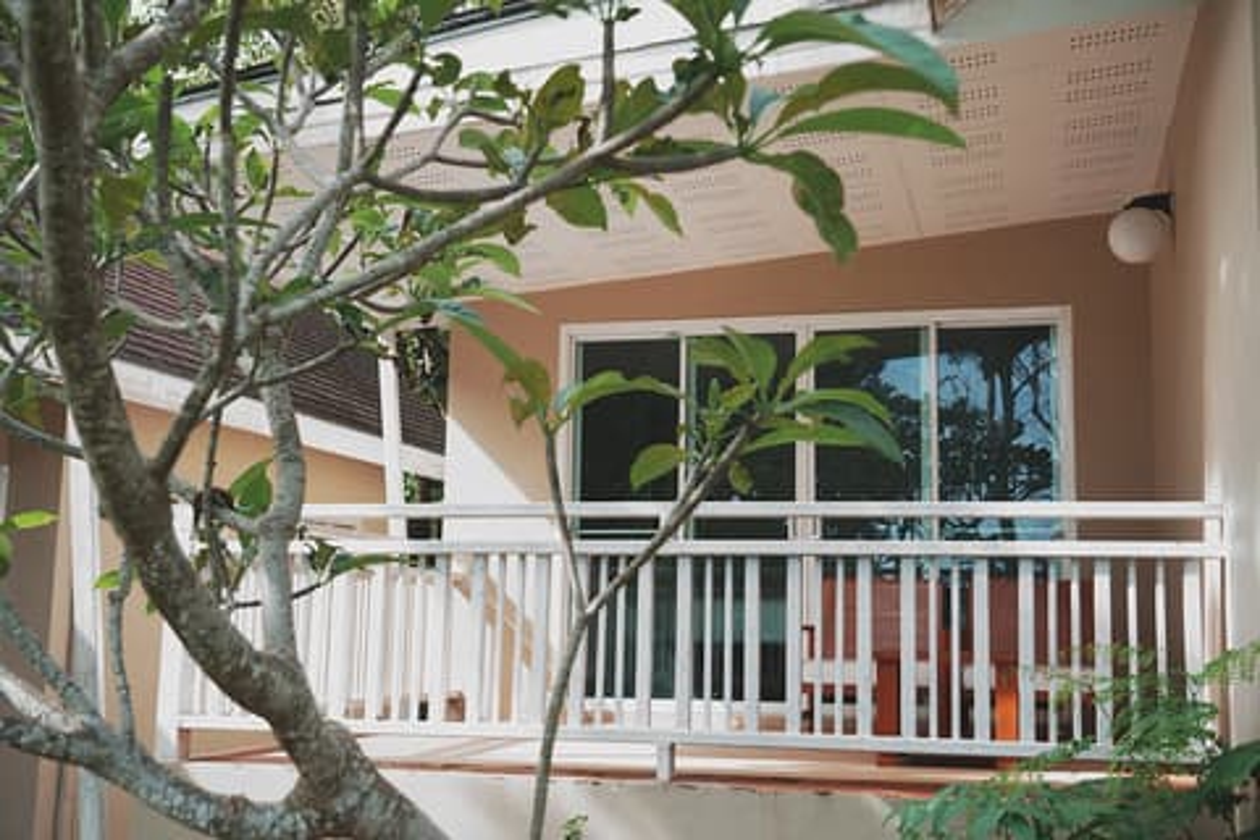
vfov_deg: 31.9
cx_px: 630
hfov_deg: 46.4
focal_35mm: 42
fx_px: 1470
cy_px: 420
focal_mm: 42
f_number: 5
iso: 125
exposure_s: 1/100
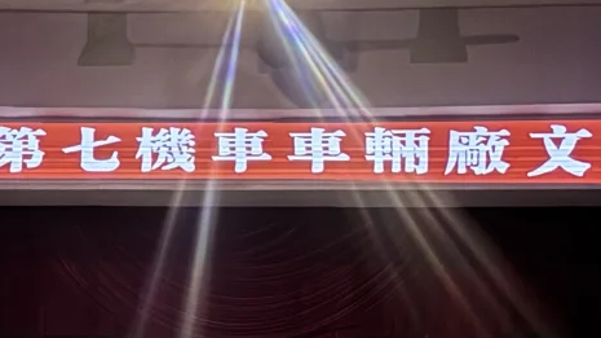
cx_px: 107
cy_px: 420
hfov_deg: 13.2
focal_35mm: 162
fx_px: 2580
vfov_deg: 7.4
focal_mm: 6.76
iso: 1000
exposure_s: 1/5
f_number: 1.78
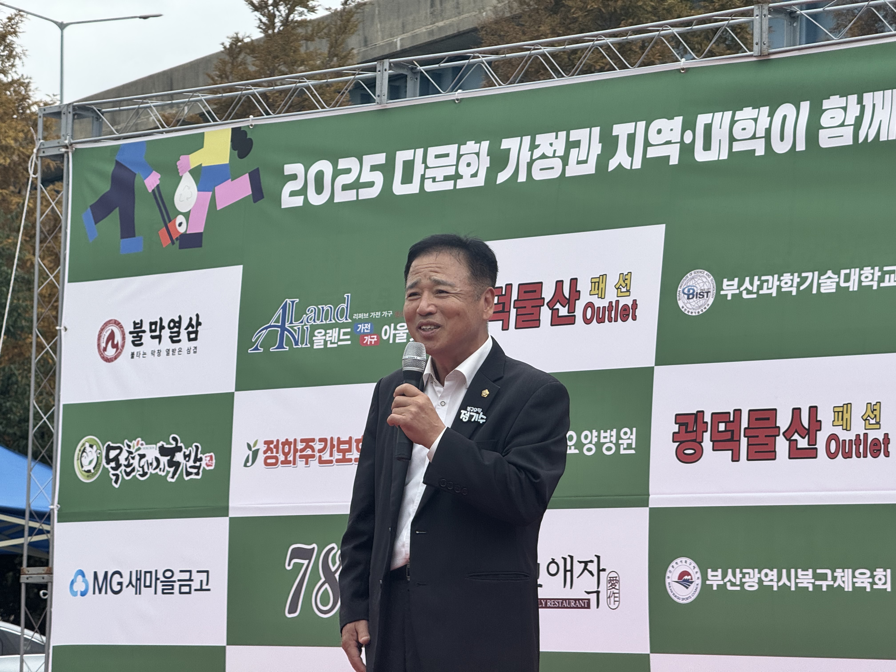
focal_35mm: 120
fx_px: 3106
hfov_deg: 16.4
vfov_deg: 12.3
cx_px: 448
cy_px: 336
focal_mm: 15.66
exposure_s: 1/470
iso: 50
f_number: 2.8
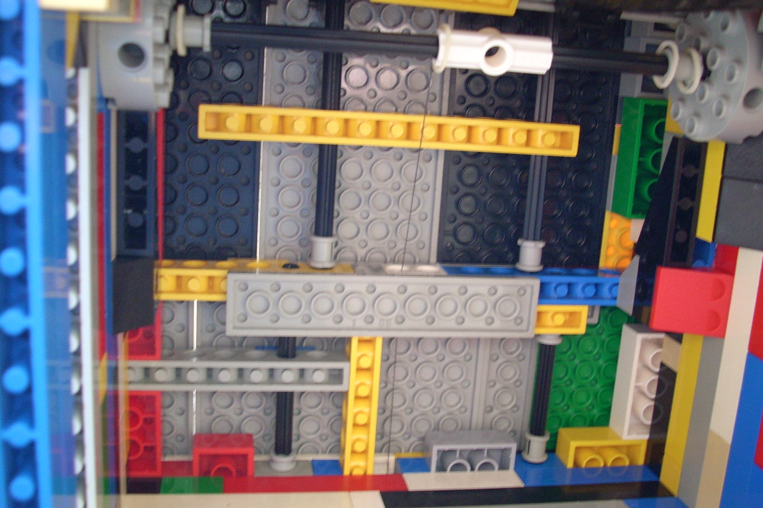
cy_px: 234
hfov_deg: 49.6
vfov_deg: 34.2
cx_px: 386
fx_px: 827
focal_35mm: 39
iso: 200
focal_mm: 6.2
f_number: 2.8
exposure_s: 1/10.8
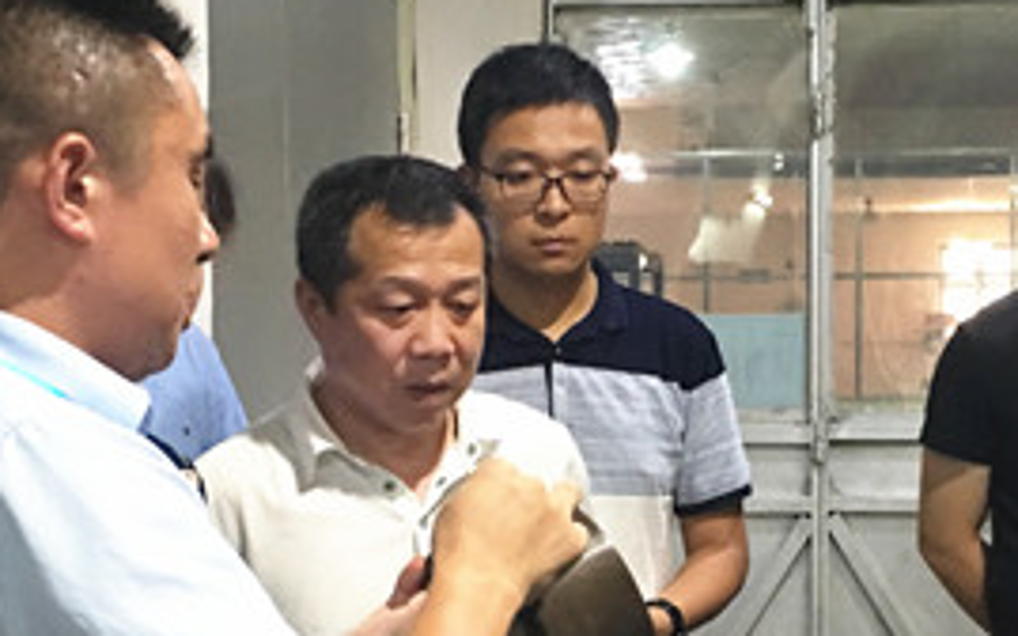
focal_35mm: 80
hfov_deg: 25.6
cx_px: 742
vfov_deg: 16.2
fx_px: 2219
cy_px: 517
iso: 80
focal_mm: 4.15
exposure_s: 1/10
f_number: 2.2
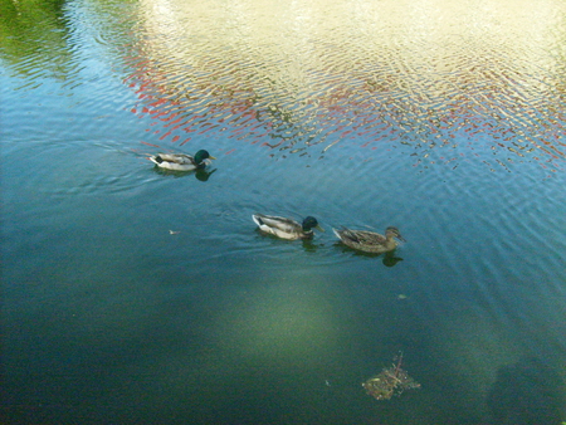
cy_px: 212
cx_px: 283
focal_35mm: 35
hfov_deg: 52.6
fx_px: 573
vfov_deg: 40.7
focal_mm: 5.8
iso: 400
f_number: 7.1
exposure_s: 1/250
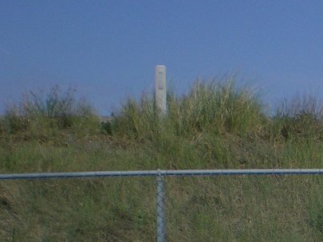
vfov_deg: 9.7
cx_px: 588
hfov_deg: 12.5
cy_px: 450
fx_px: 1344
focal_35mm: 144
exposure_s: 1/774
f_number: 4.6
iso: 50
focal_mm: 6.3
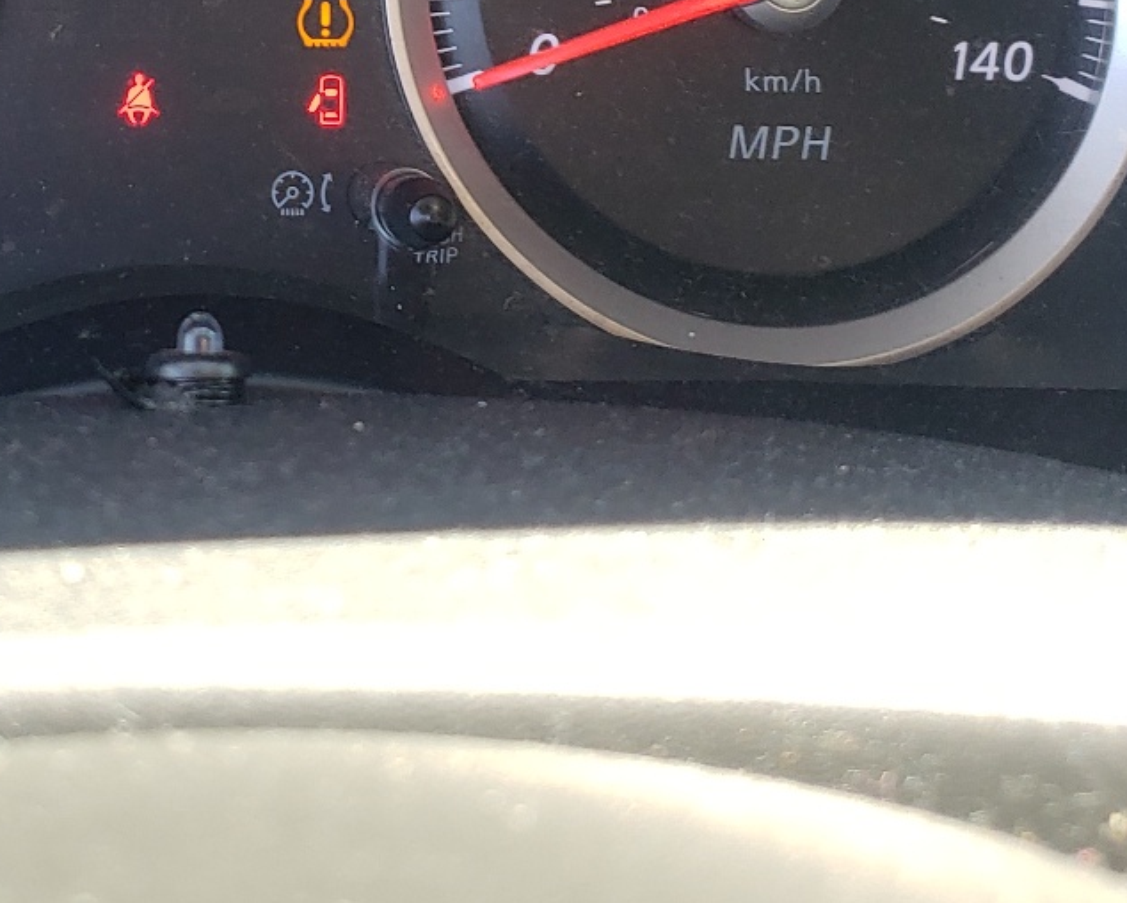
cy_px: -156
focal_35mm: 64
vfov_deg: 22.2
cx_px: 201
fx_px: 2136
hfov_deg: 28.8
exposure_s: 1/132
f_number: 1.5
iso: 50
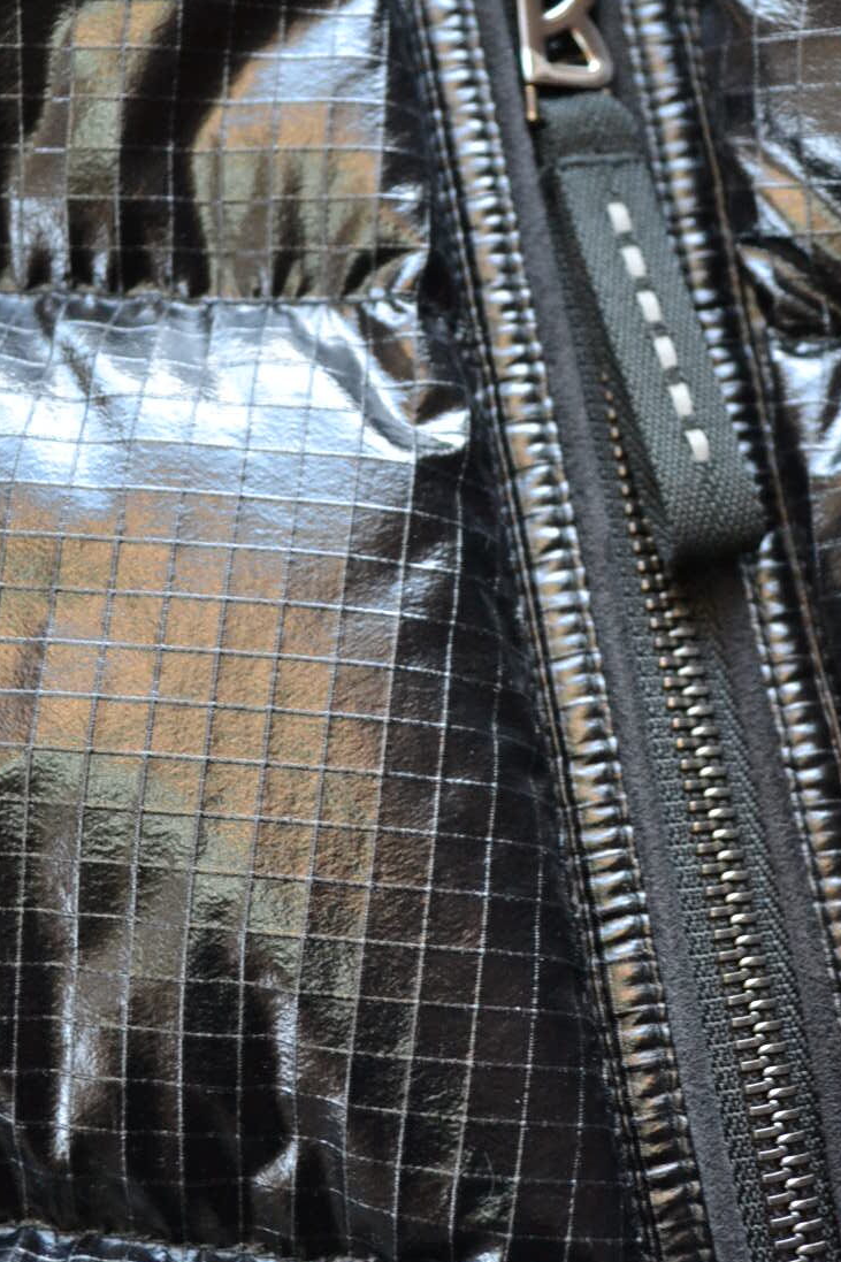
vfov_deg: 31.9
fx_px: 2208
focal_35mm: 63
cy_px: 543
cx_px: 567
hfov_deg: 21.5
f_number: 3.8
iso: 1100
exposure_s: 1/60
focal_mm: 20
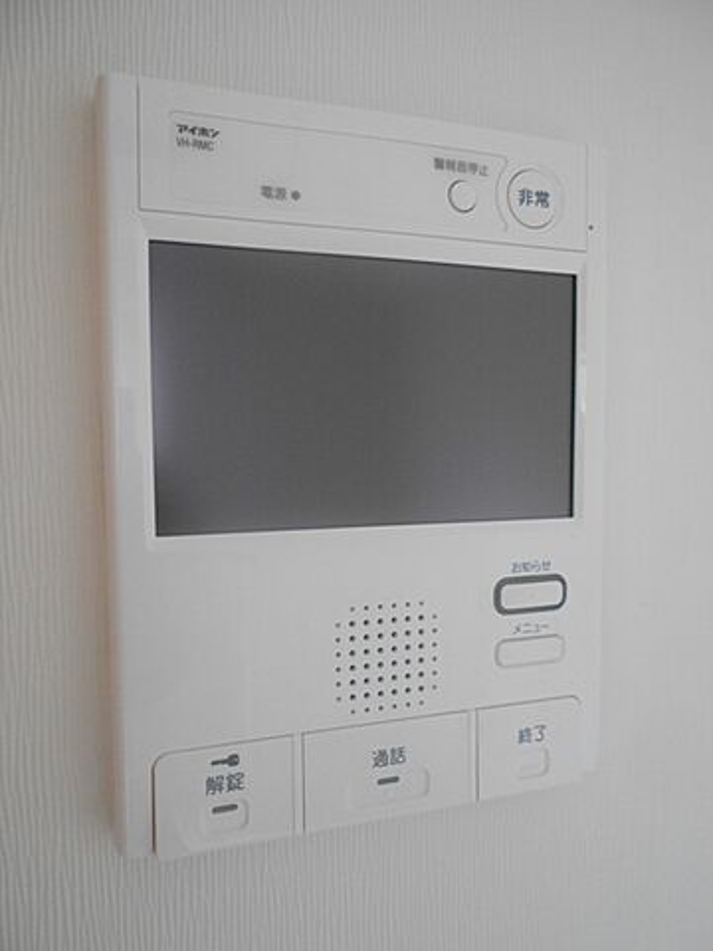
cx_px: 356
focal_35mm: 26
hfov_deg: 53.1
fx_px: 714
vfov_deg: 67.3
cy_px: 476
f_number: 3.2
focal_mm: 4.6
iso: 400
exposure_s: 1/30
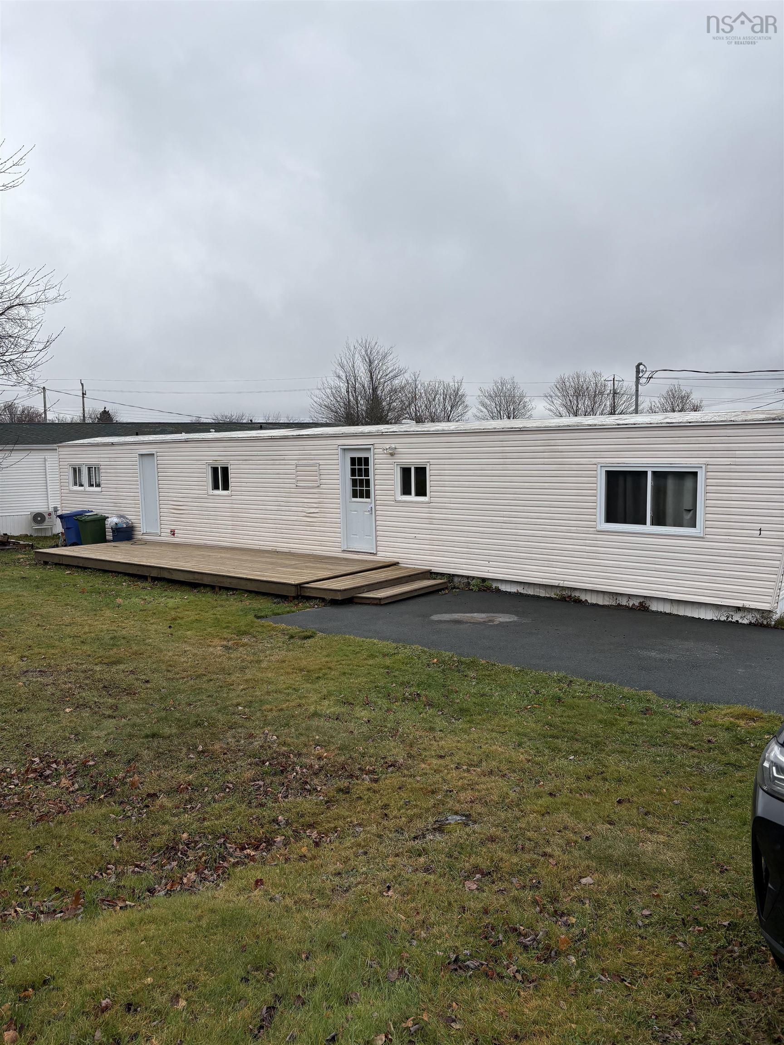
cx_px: 392
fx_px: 785
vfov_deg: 67.3
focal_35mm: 26
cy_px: 522
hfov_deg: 53.1
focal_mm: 5.96
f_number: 1.6
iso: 50
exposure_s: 1/2012
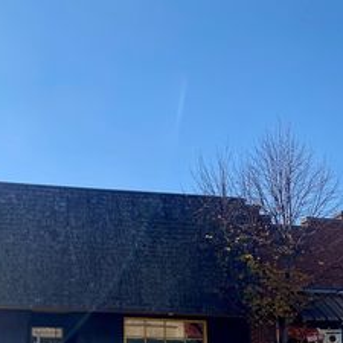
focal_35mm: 51
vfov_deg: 32.9
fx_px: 572
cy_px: 249
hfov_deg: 32.1
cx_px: 47
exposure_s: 1/4608
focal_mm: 4.25
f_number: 1.8
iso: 32
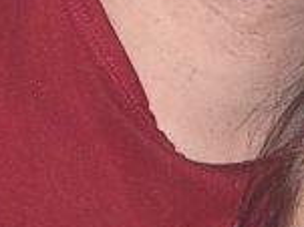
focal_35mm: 332
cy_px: -193
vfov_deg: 4.4
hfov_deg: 5.9
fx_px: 2913
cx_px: 366
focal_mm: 8.2
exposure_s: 1/40
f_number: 3.1
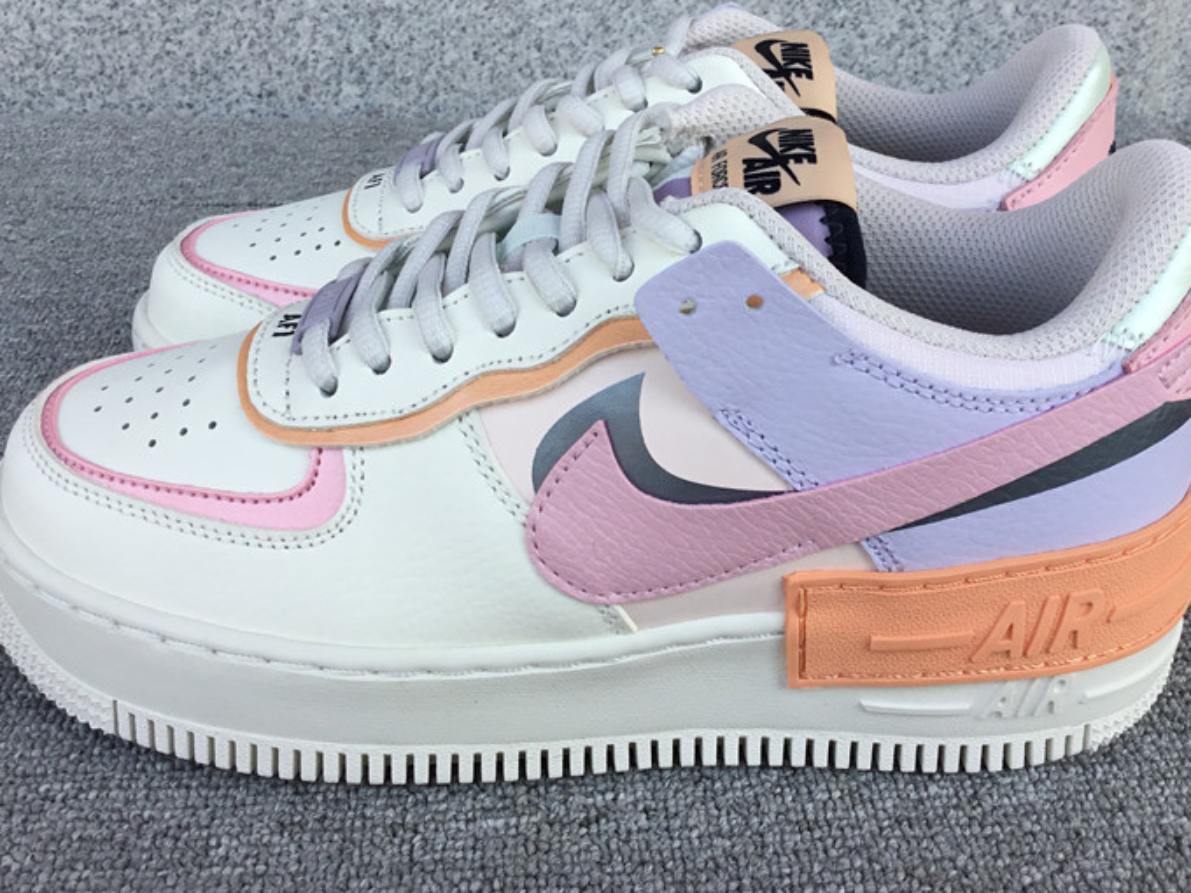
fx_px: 1411
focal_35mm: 41
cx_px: 645
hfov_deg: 45.7
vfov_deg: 35.0
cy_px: 362
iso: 25
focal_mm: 3.3
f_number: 2.4
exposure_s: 1/314
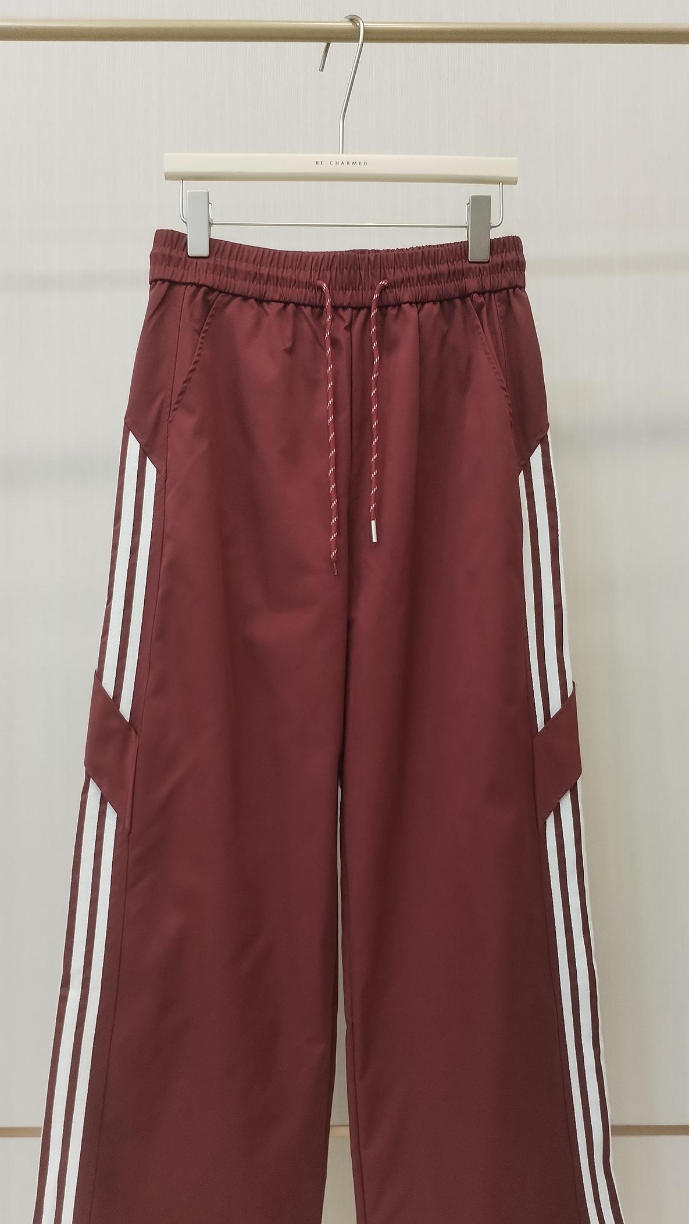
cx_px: 359
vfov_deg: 55.1
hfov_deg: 32.8
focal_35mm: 36
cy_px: 686
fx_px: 1169
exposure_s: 1/50
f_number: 1.8
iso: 455
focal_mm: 4.75
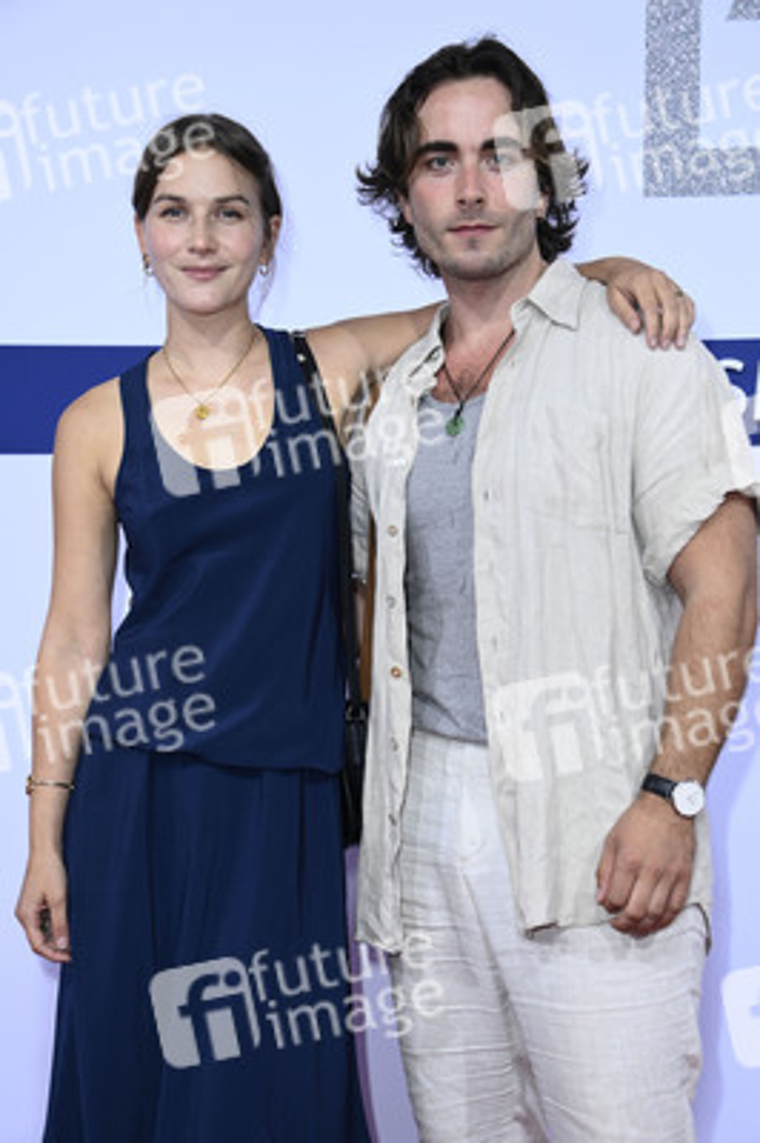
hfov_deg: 19.4
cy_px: 572
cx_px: 380
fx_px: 2220
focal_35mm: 70
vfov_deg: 28.9
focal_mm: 70
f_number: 5.6
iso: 800
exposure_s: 1/200
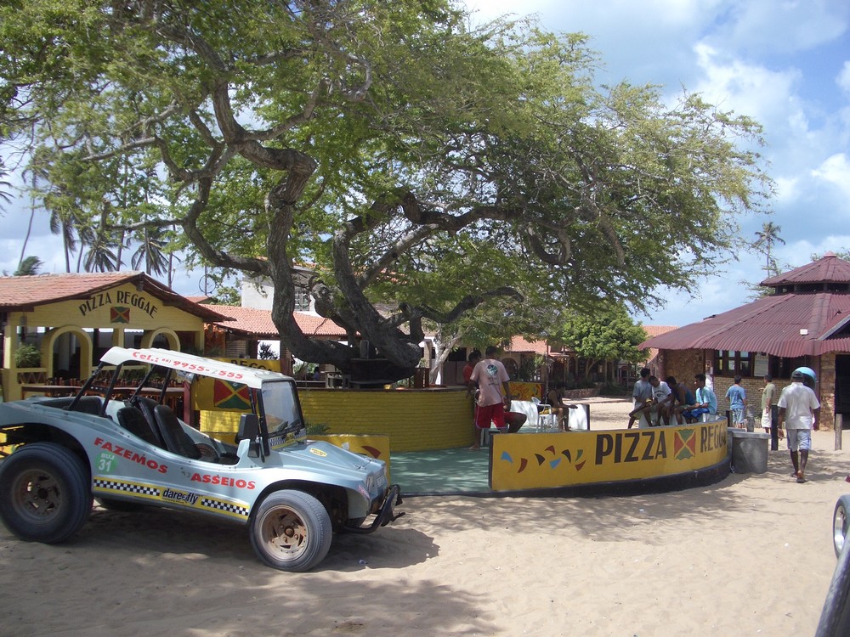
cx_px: 425
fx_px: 859
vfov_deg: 40.7
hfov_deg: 52.6
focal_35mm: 35
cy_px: 318
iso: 50
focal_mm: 5.8
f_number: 4.3
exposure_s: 1/400
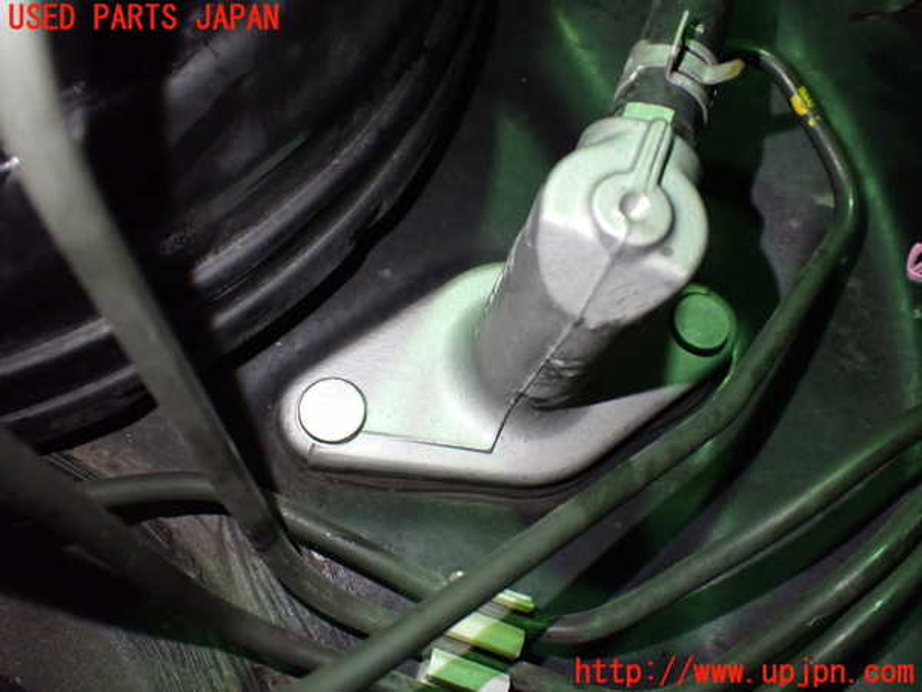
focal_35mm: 30
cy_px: 346
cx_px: 461
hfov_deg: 60.0
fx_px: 799
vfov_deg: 46.8
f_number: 2.3
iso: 800
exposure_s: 1/100
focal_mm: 5.4
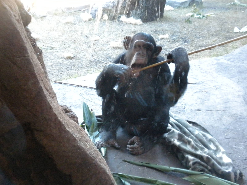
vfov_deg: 38.7
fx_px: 264
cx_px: 124
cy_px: 92
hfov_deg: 50.1
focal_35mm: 37
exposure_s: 1/100
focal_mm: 6.6
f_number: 3.5
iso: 800
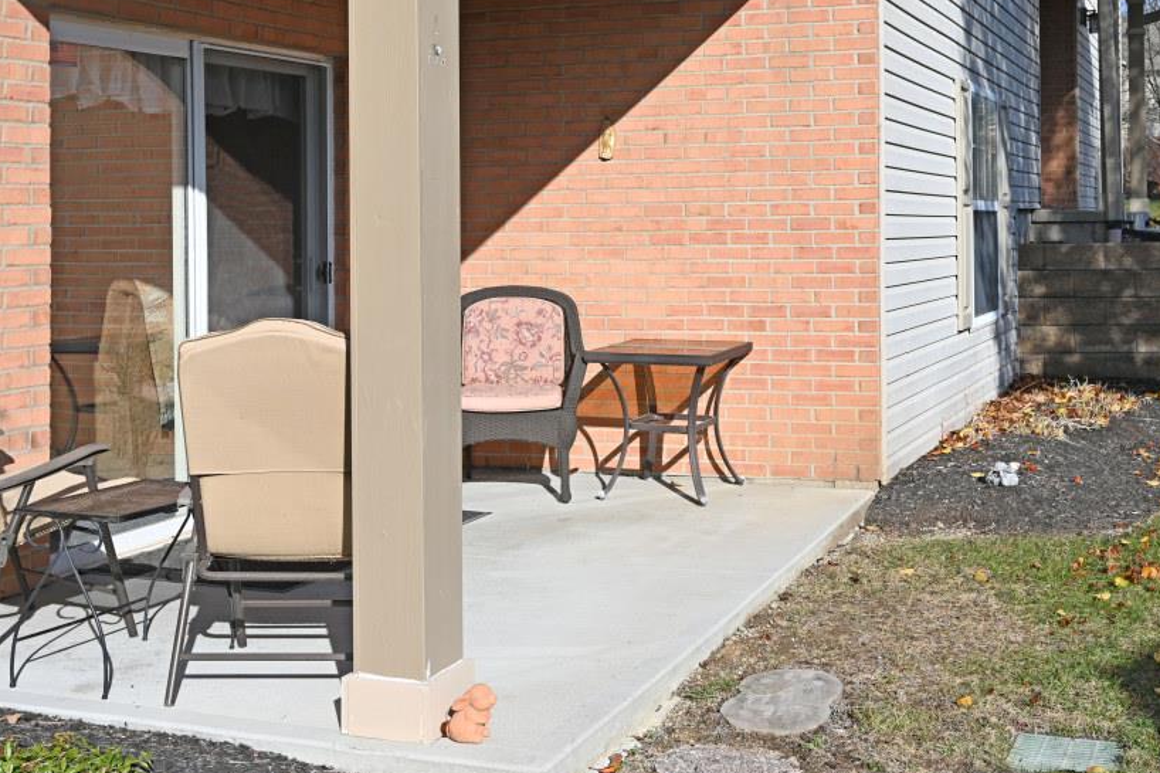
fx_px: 1417
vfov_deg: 30.1
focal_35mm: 44
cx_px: 788
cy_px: 210
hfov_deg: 43.8
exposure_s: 1/400
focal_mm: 24
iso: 100
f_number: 7.1
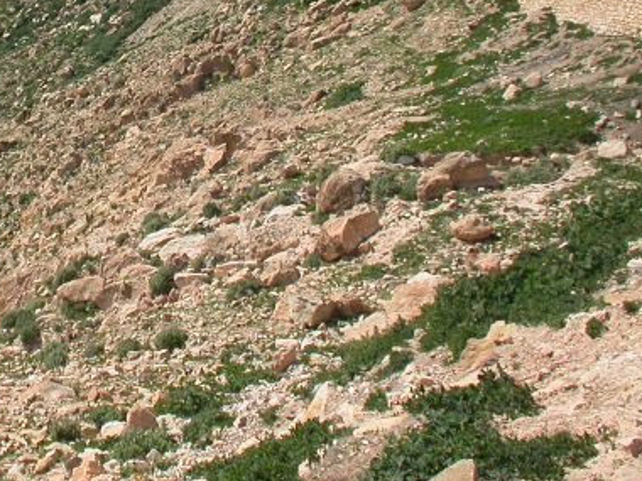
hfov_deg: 23.4
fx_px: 1484
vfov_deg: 18.0
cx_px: 2
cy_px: 3
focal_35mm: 80
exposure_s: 1/160
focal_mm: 7.85
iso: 100
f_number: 5.3
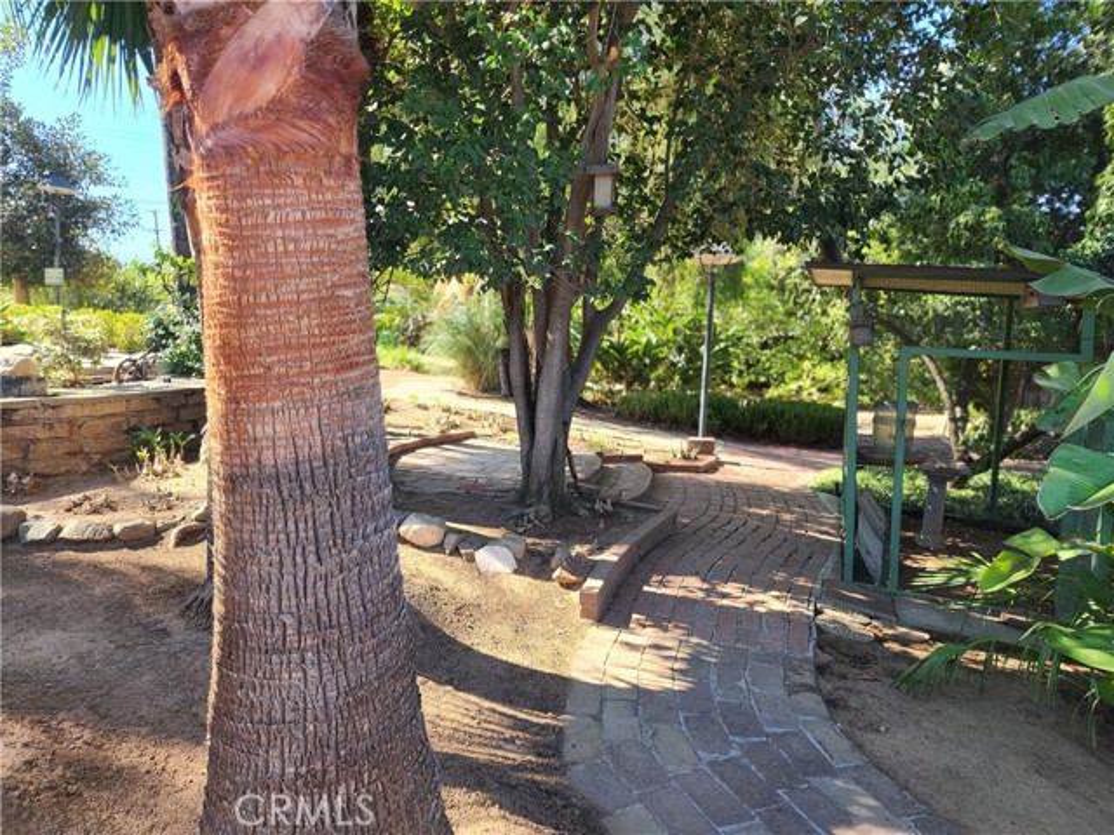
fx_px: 740
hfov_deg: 73.9
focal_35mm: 23
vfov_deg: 58.9
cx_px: 557
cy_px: 418
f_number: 1.8
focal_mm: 6.4
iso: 20
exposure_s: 1/120
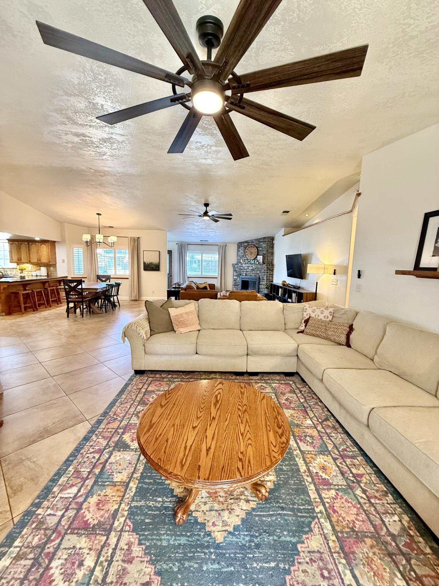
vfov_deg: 102.1
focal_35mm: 14
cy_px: 293
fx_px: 237
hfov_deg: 85.7
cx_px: 220
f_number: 2.2
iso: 400
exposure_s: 1/60
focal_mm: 2.22
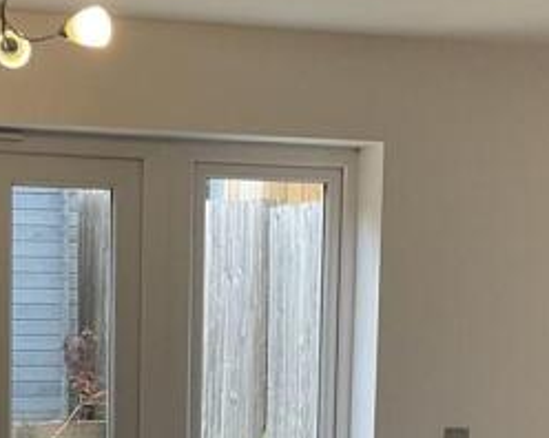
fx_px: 1900
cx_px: 241
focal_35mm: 117
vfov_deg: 12.8
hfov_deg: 16.4
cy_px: 531
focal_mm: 3
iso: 64
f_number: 1.8
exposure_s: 1/100
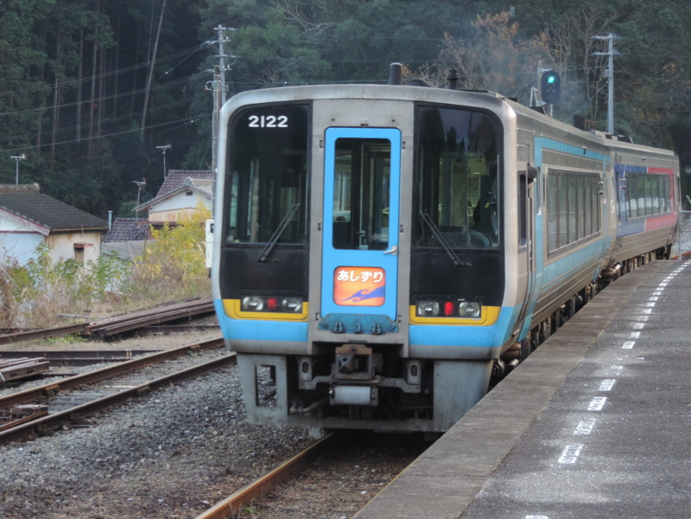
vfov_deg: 12.3
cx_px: 346
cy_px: 260
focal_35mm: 120
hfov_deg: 16.4
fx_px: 2395
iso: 400
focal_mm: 21.4
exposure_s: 1/80
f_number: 4.2
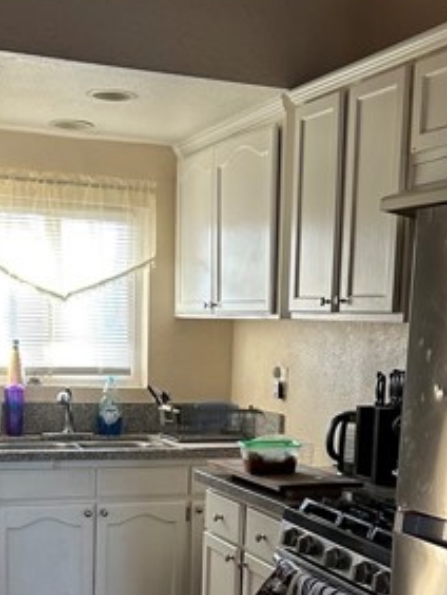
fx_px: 1014
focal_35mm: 59
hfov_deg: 24.8
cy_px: 511
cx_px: 240
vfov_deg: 31.5
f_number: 1.5
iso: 160
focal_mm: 5.7
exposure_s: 1/60
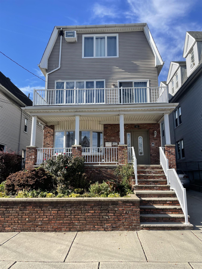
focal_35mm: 26
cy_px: 134
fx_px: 202
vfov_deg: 67.3
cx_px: 101
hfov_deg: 53.1
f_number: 1.6
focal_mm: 4.2
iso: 32
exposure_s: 1/2053
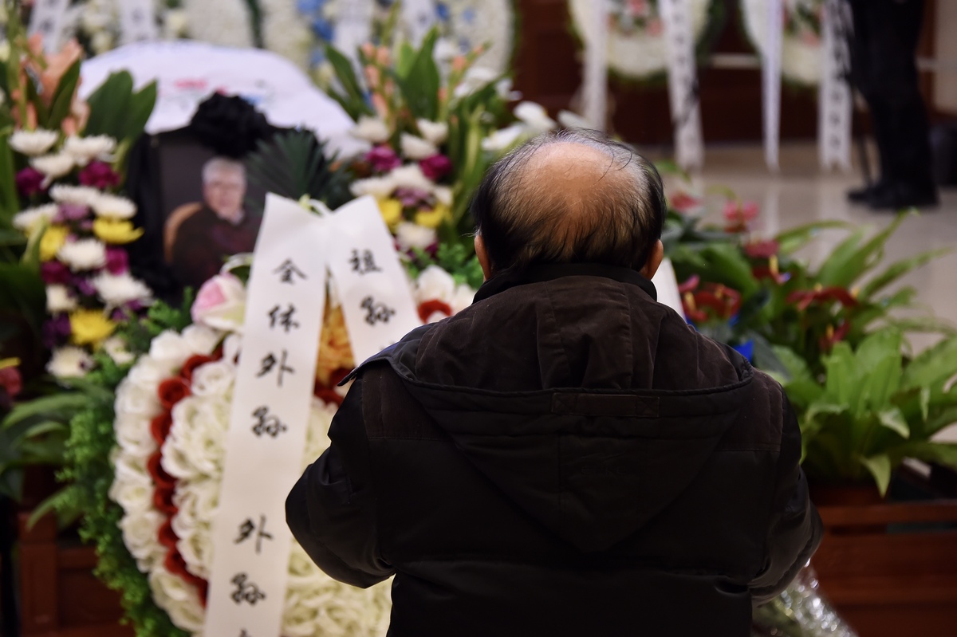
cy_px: 318
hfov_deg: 16.4
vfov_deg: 11.0
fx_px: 3321
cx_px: 478
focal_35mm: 125
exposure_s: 1/125
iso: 2500
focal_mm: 125
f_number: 5.6
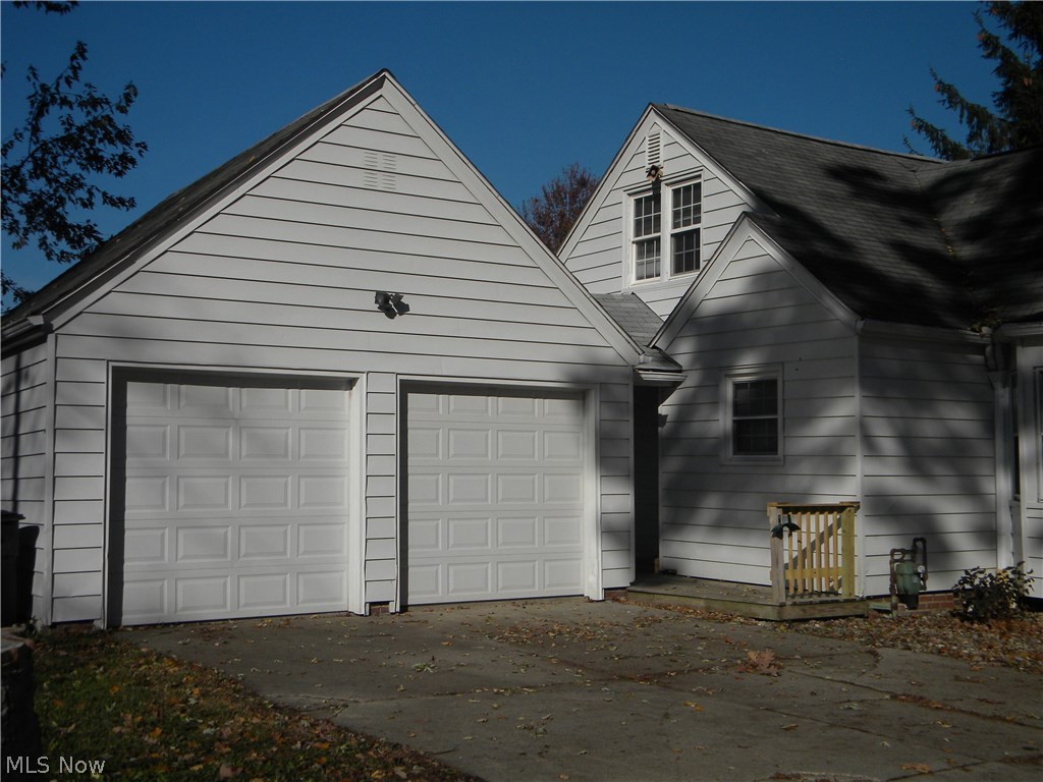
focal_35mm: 41
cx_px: 522
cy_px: 391
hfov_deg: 45.8
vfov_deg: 35.1
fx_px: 1235
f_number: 7.6
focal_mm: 7.3
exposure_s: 1/1000
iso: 110
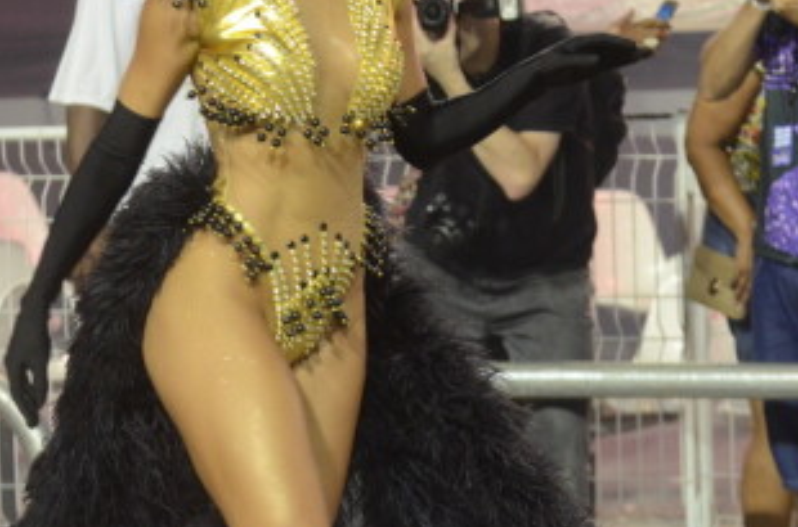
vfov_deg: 5.3
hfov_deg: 8.0
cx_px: 353
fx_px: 5704
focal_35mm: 258
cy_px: 51
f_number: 5.6
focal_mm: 92
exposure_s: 1/200
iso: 2000
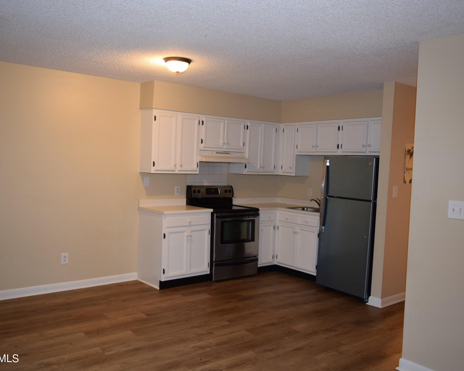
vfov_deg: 47.1
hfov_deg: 57.2
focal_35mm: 31
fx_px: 426
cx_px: 223
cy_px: 187
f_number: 3.5
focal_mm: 18
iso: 900
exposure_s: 1/60
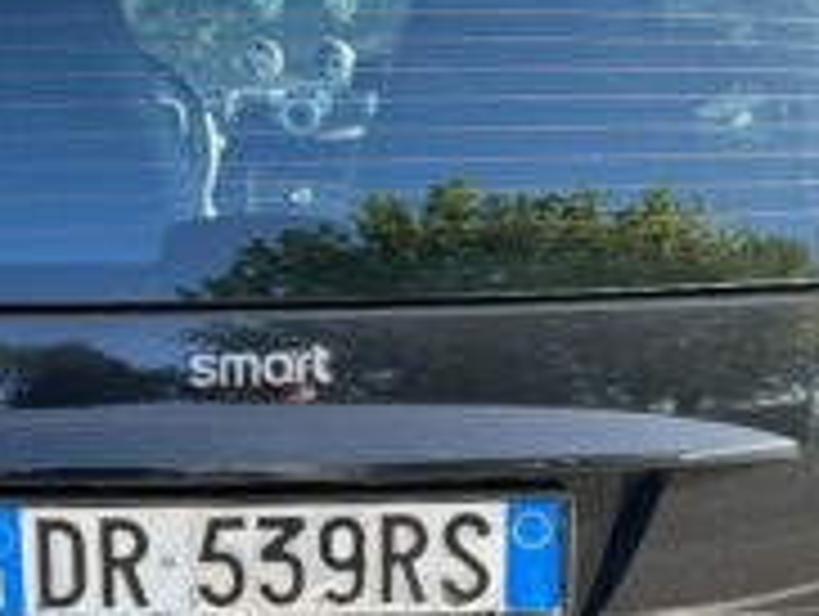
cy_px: 504
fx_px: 1350
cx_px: 320
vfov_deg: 25.2
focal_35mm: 57
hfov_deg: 33.6
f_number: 1.5
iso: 40
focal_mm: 5.7
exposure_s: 1/269
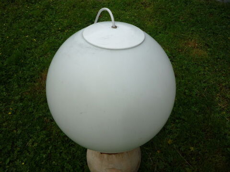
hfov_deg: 60.0
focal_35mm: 30
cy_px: 86
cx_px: 115
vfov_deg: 46.8
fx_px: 199
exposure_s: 1/400
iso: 100
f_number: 5
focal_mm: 5.2
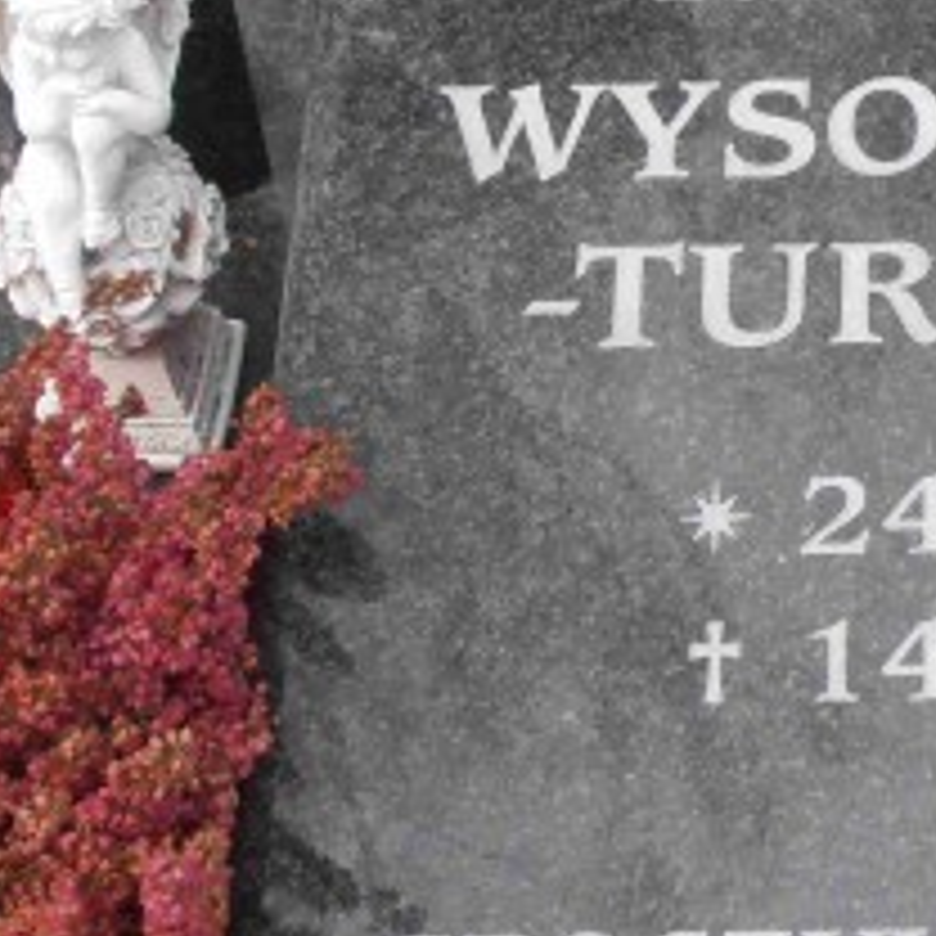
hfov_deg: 11.1
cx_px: 976
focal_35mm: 155
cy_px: 310
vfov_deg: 11.3
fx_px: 4742
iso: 80
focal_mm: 10.04
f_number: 4.5
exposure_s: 1/80
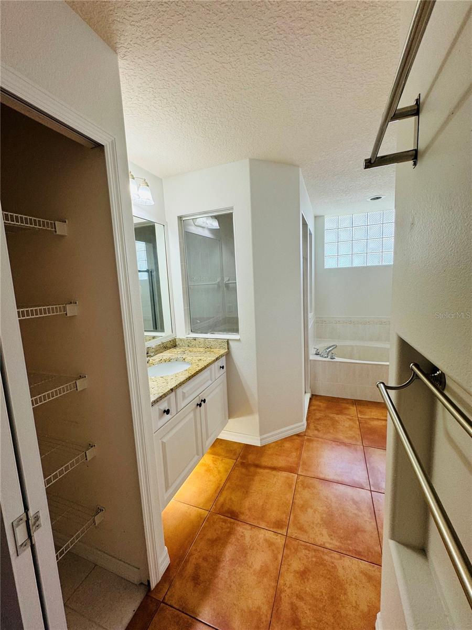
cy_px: 315
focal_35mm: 14
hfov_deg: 85.7
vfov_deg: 102.1
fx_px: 255
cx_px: 236
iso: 100
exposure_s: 1/120
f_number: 2.2
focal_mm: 2.22
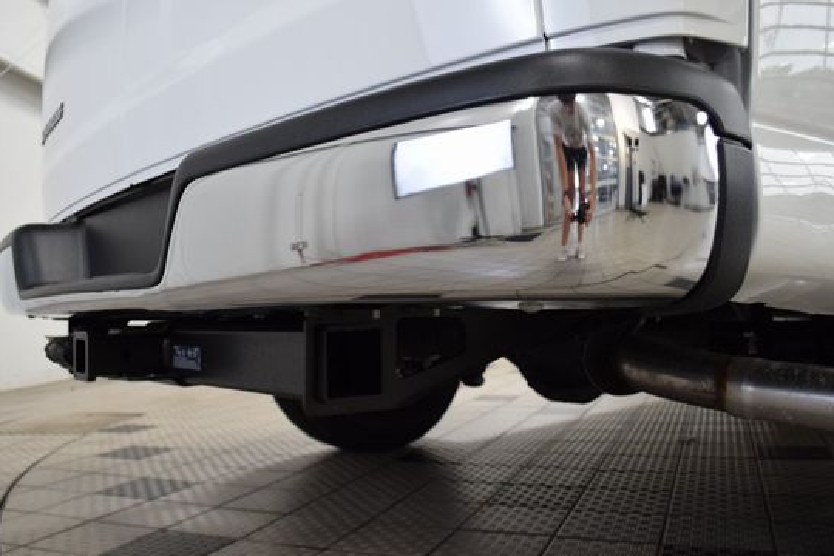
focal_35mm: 32
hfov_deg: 58.6
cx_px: 368
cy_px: 254
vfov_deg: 41.1
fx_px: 741
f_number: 4
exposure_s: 1/60
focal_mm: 18
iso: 640
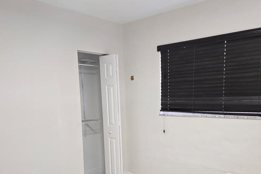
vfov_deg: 36.9
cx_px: 129
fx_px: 254
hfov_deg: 54.4
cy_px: 131
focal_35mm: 35
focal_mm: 6.3
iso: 125
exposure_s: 1/60
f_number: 1.7
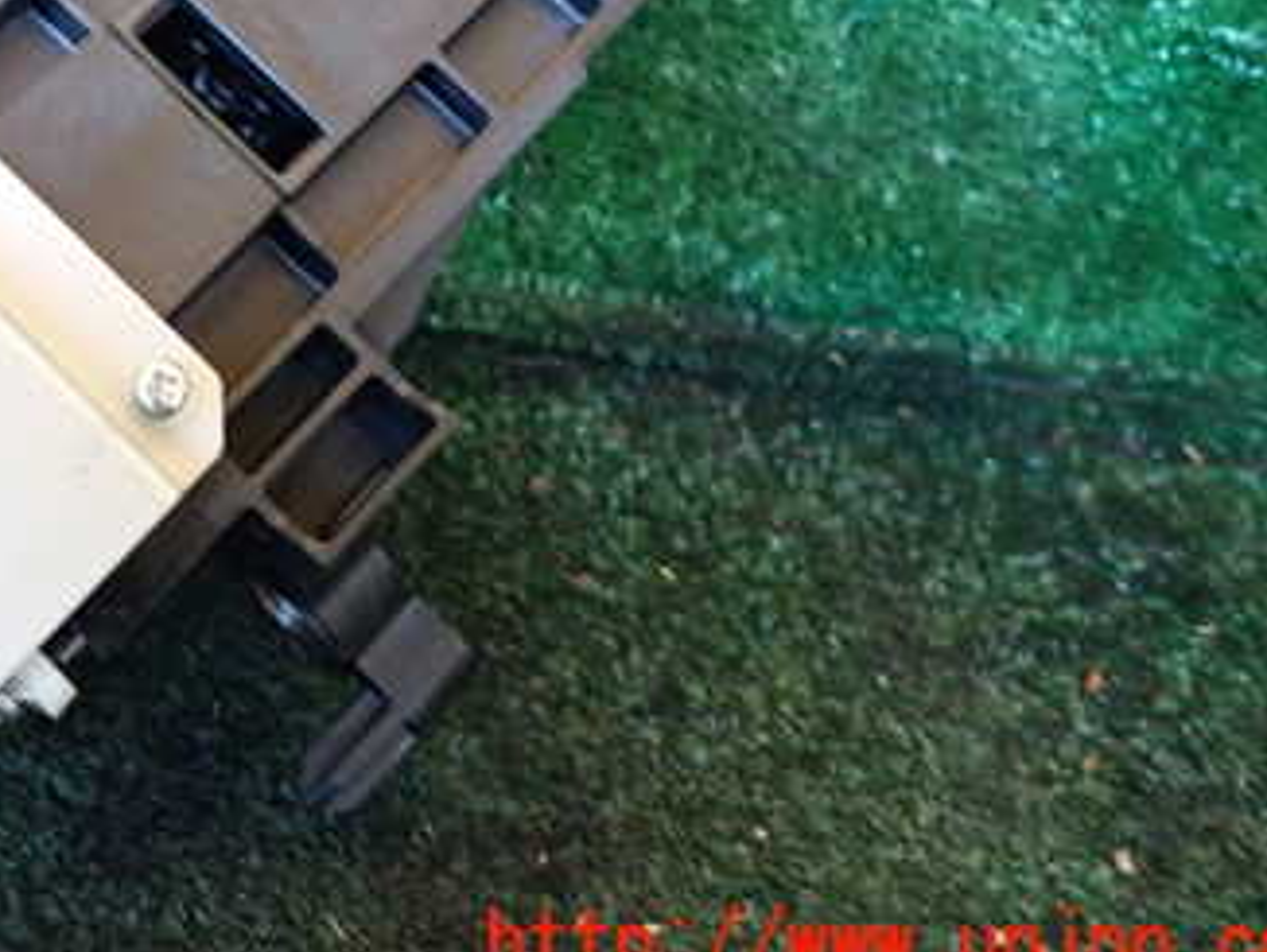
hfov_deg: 39.1
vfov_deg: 30.4
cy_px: 120
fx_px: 1685
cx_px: 198
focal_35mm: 46
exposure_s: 1/30
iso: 400
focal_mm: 4.5
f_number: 2
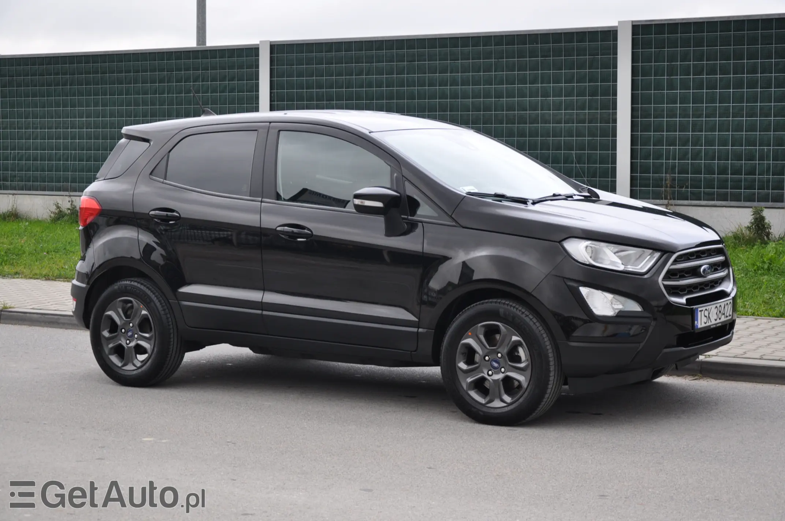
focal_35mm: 72
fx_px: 1568
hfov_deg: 28.1
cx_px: 392
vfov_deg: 18.9
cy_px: 260
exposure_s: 1/125
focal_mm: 48
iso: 400
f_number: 5.6
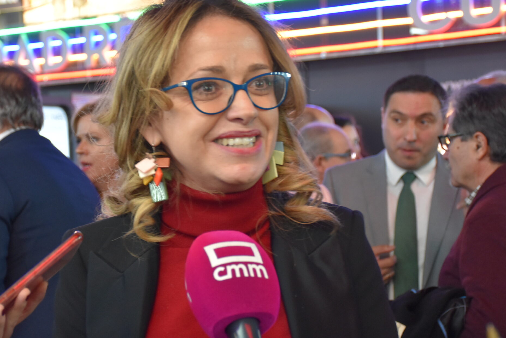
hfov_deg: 24.4
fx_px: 1167
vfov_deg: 16.5
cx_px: 201
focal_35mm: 83
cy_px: 184
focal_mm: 40
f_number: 4.5
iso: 1100
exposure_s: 1/60
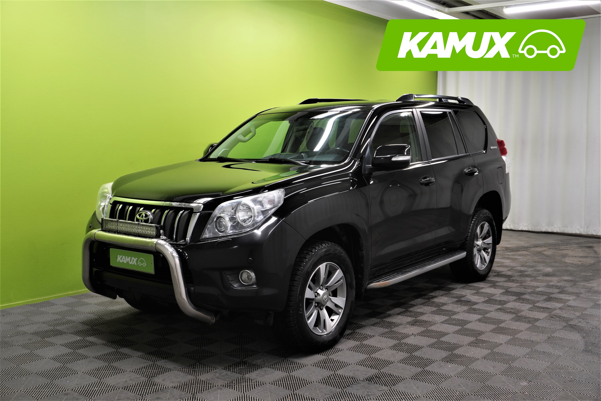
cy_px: 200
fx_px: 626
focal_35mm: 38
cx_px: 300
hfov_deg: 51.3
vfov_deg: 35.5
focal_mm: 25
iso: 320
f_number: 7.1
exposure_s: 1/20
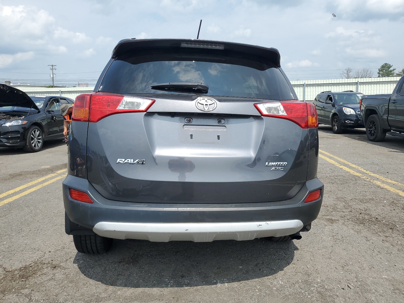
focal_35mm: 26
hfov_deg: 67.3
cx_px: 202
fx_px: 303
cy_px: 152
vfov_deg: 53.1
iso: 50
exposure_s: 1/3333
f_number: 1.5
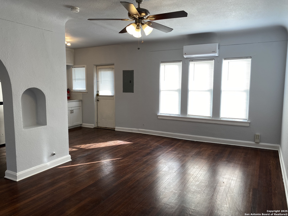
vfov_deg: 53.1
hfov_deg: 67.3
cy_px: 108
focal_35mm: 26
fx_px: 216
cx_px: 144
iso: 40
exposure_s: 1/120
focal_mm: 4.25
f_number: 1.8
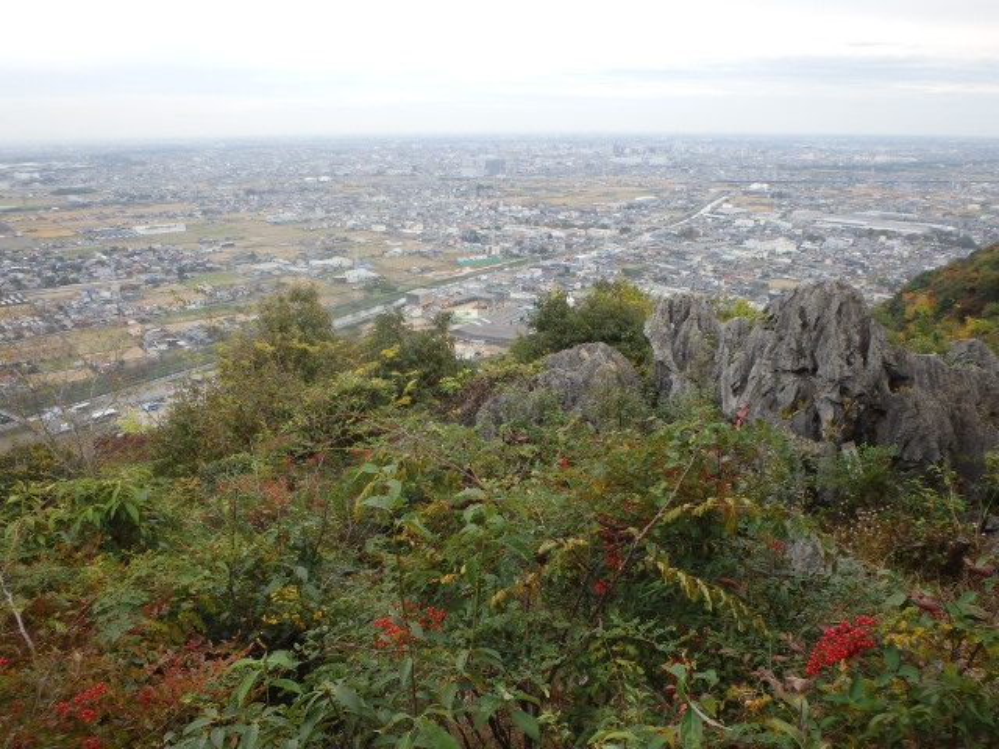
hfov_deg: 63.4
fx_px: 808
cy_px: 374
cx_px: 500
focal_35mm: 28
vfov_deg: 49.7
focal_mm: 5
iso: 125
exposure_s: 1/200
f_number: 3.9
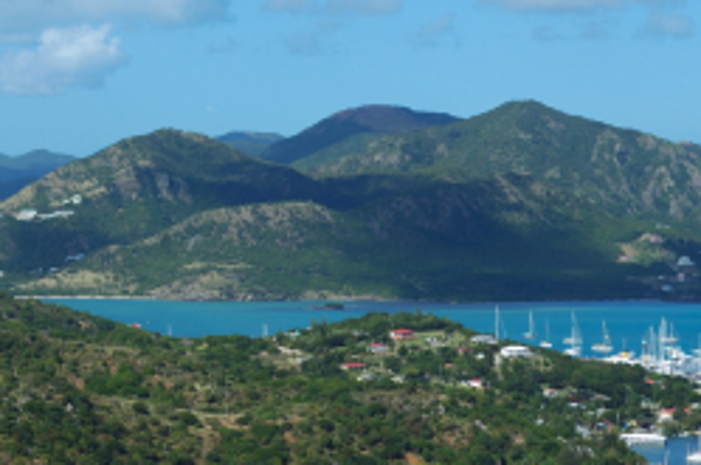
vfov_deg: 10.6
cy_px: 366
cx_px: 255
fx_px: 2488
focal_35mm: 128
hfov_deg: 16.0
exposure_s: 1/2000
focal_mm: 50
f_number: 4
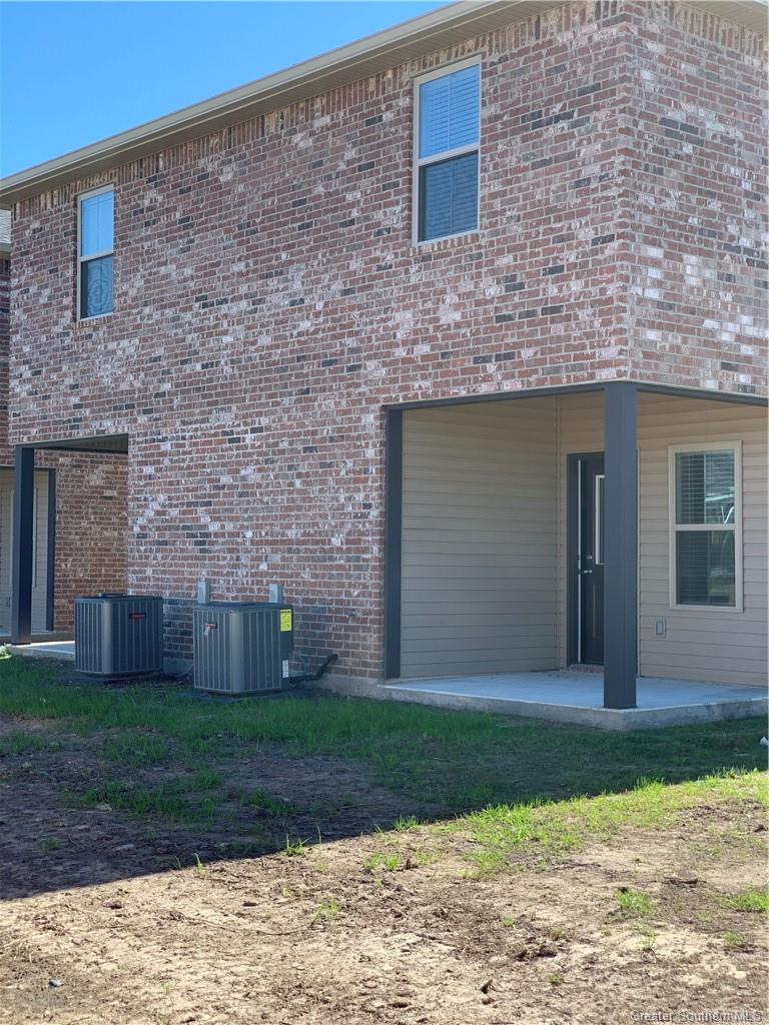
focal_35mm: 52
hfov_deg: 28.0
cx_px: 384
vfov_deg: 36.8
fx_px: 1540
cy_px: 512
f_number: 2.4
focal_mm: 6
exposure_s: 1/250
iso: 16
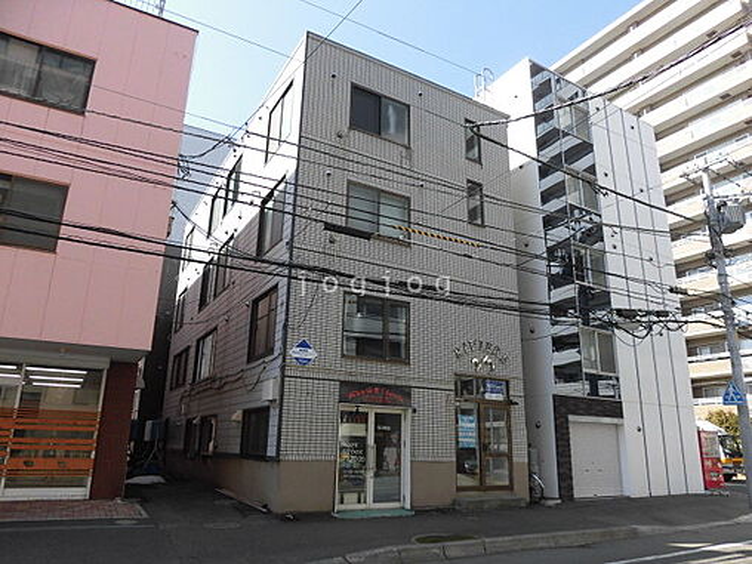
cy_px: 282
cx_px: 376
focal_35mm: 24
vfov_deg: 56.8
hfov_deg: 71.6
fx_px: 521
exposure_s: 1/640
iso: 100
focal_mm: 4.3
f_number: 3.1
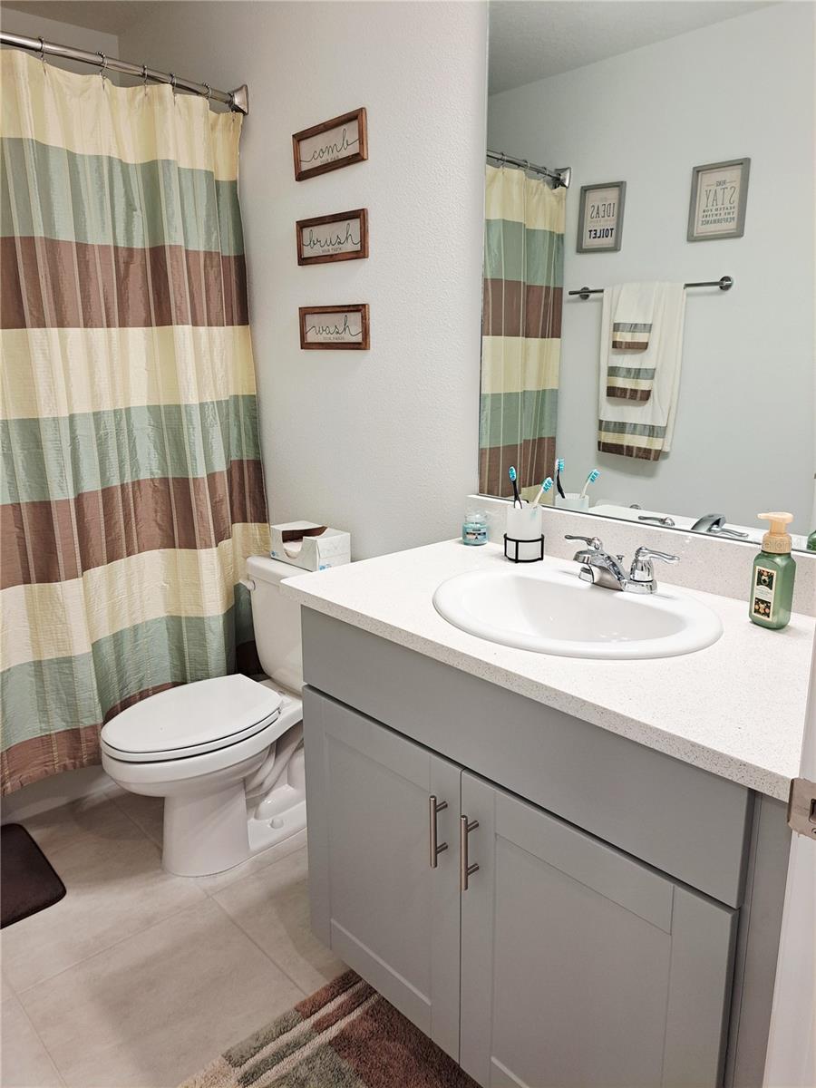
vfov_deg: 71.6
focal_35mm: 24
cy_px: 544
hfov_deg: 56.8
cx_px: 408
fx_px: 754
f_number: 1.8
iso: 80
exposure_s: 1/60.2
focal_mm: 5.23
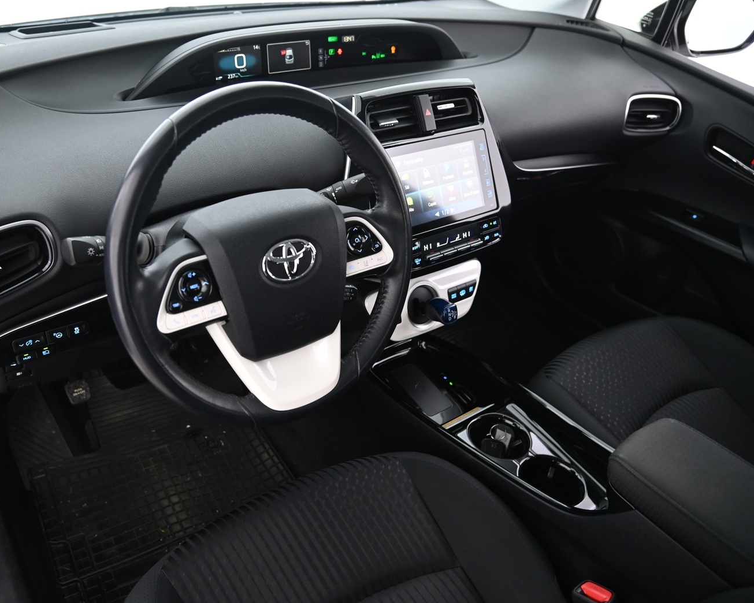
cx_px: 289
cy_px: 300
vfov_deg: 51.5
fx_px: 625
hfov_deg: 61.5
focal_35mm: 28
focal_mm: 24
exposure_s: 1/15
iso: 2000
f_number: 4
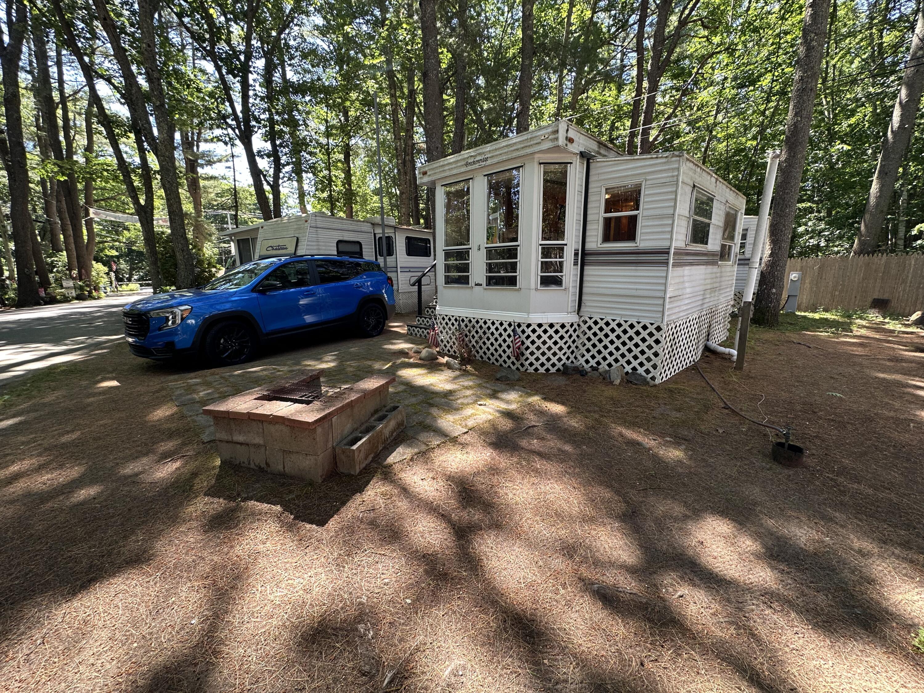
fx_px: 374
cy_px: 346
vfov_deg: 85.7
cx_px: 462
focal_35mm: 14
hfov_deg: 102.1
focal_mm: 2.22
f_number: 2.2
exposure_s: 1/99
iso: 64
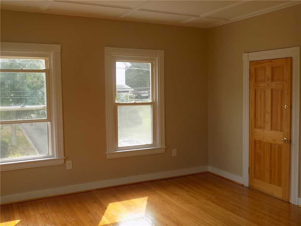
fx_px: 296
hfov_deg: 54.0
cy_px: 113
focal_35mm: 34
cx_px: 150
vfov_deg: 41.8
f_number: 3.4
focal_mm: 6.1
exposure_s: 1/100
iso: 80
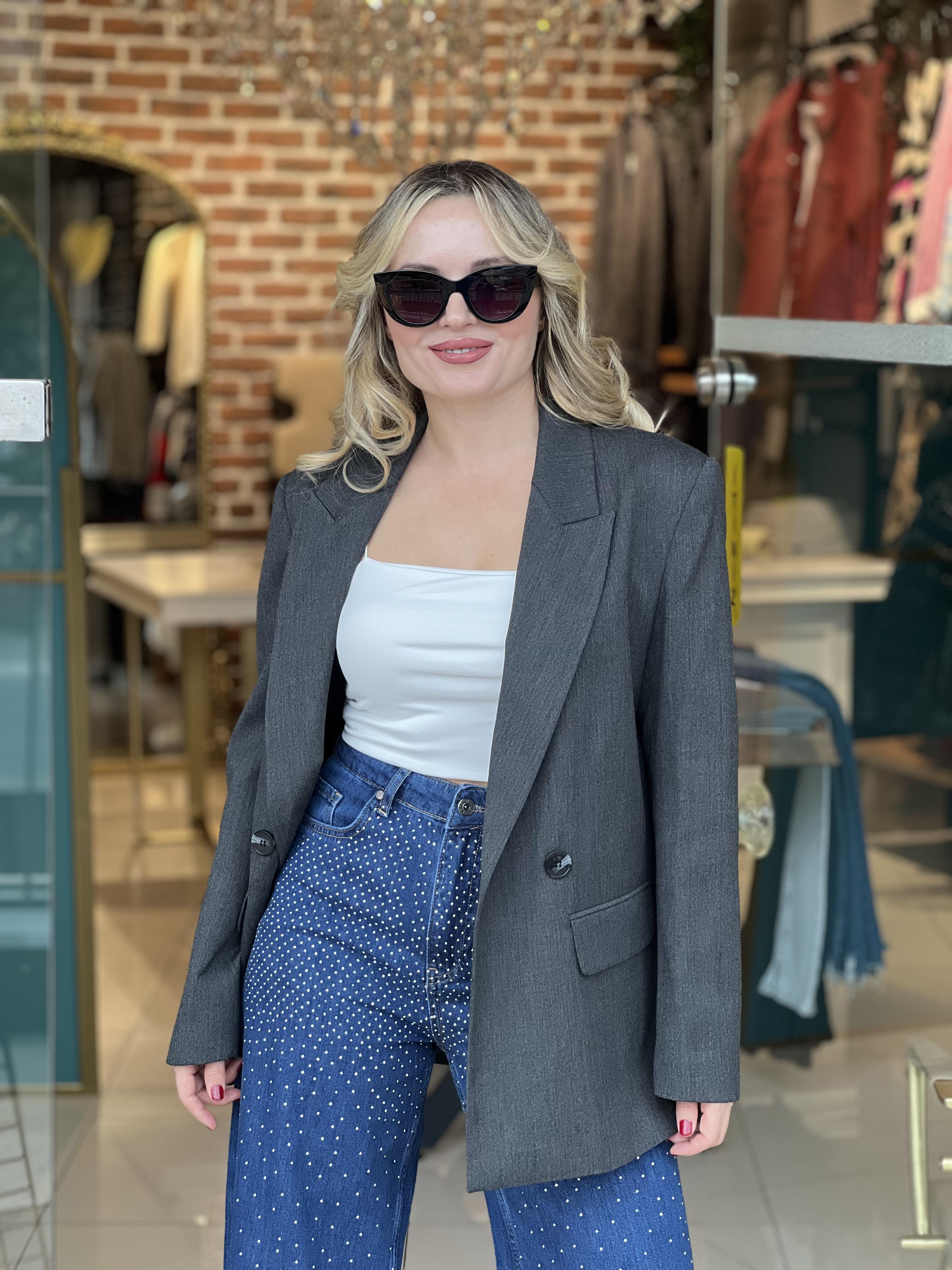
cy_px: 635
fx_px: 2824
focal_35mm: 77
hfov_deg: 19.1
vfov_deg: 25.3
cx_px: 476
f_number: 2.8
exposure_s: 1/100
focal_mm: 9
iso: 80
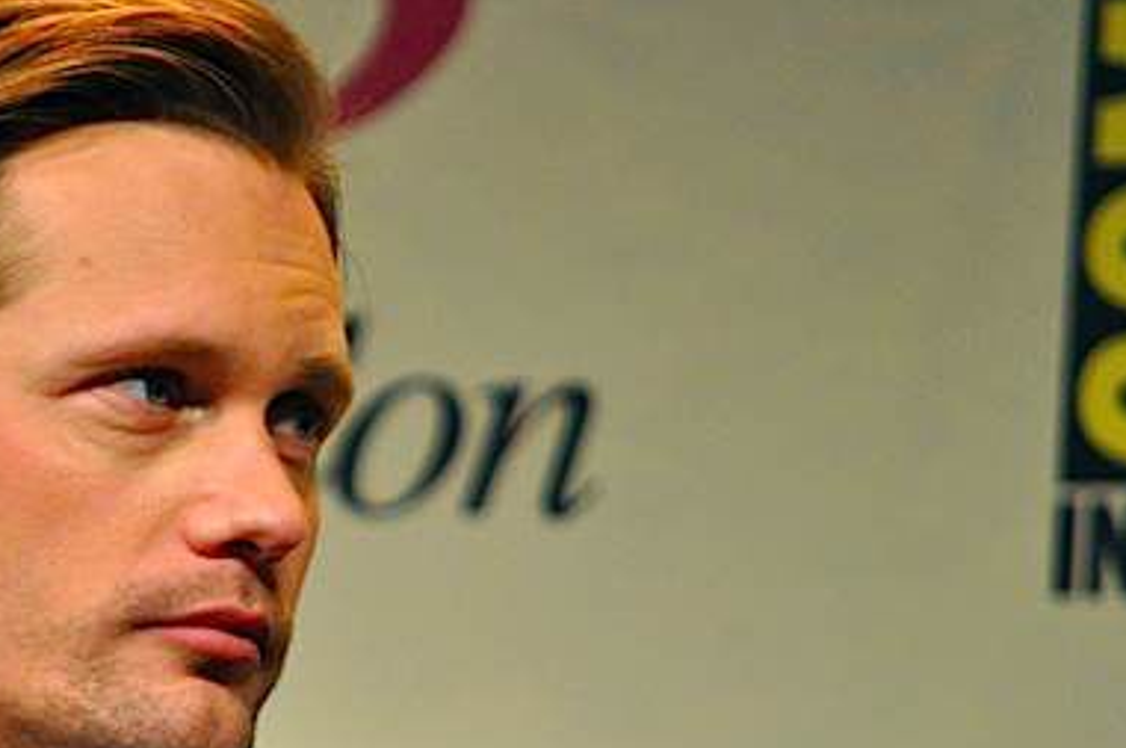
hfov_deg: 2.2
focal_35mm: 944
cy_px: 711
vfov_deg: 1.5
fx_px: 29488
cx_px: 115
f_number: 5.6
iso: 1600
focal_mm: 300
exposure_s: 1/50
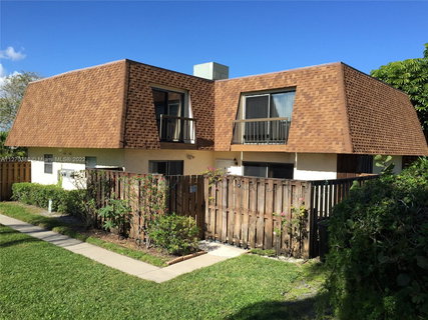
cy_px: 160
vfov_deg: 48.2
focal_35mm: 29
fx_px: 358
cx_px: 214
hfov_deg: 61.7
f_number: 2.2
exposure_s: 1/1582
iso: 32
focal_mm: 4.15
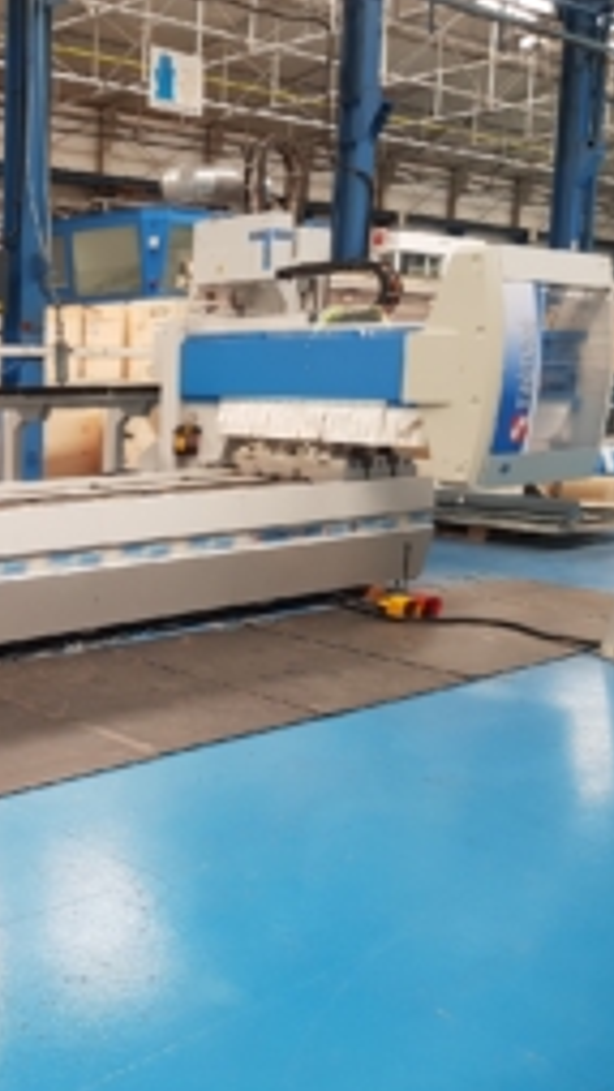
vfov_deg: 51.6
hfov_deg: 27.7
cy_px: 543
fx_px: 1128
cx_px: -69
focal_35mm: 39
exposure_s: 1/50
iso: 50
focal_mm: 4.2
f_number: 1.7
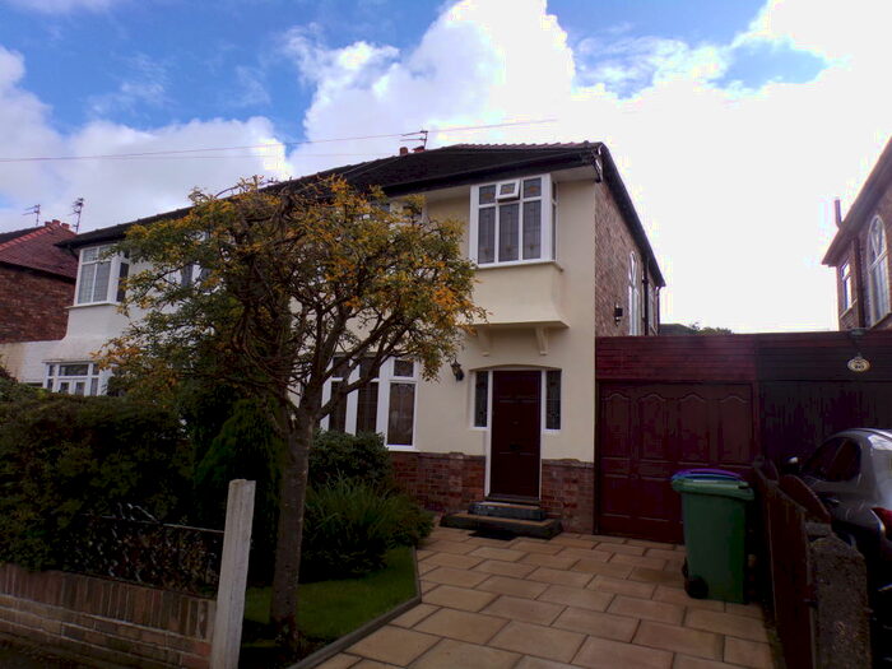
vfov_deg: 56.8
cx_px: 446
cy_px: 334
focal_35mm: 24
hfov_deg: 71.6
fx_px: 618
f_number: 5.8
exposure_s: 1/320
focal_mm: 4.3
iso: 80
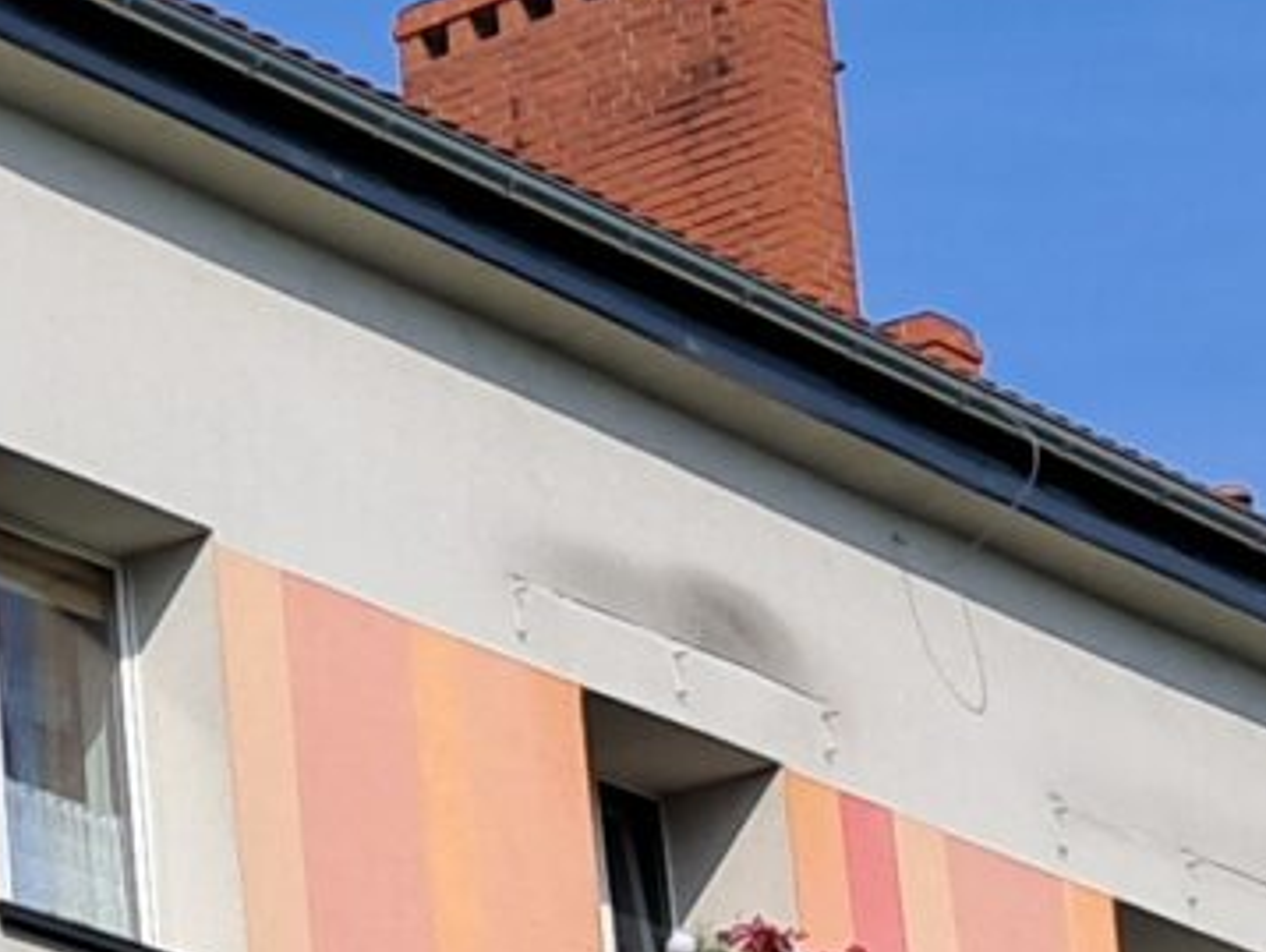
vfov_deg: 7.7
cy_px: 796
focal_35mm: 193
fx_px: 7063
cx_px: -1054
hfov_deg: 9.7
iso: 50
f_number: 1.8
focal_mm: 4
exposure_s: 1/795
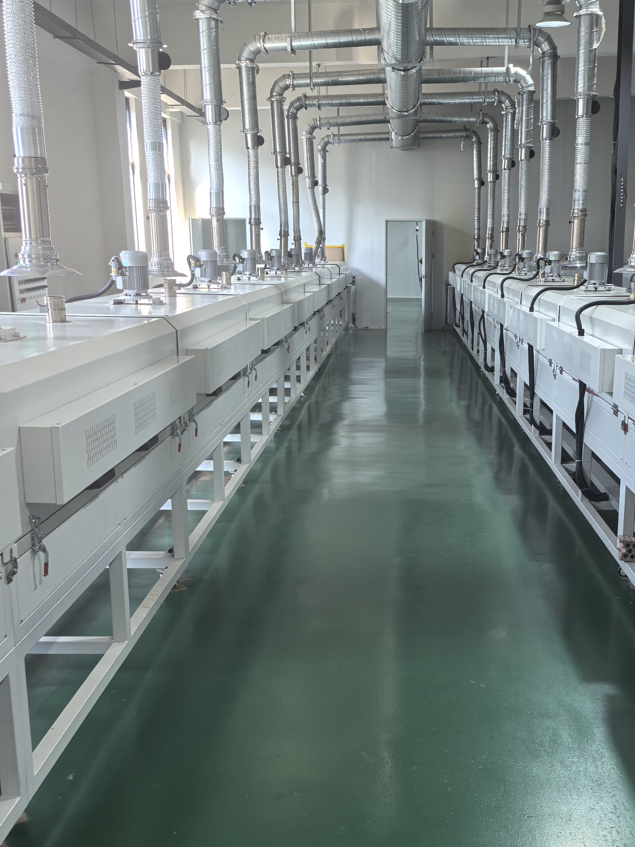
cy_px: 495
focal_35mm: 40
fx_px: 978
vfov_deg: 46.6
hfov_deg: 35.8
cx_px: 392
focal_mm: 5.75
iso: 100
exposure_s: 1/100
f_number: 2
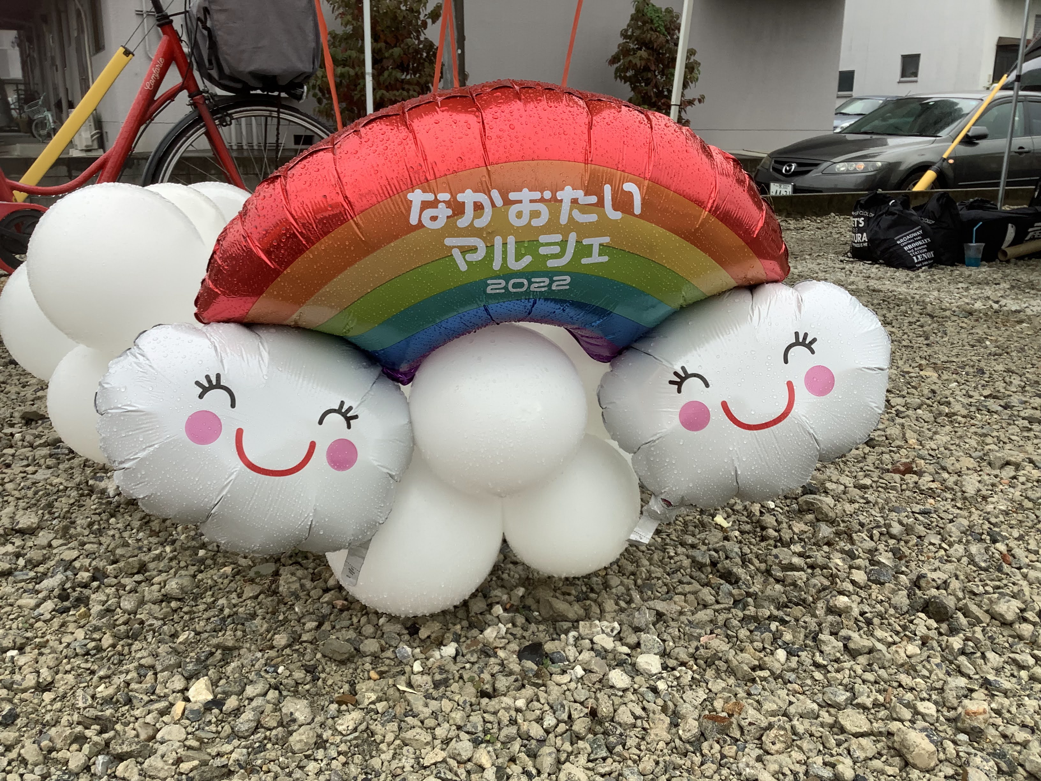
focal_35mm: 31
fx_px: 932
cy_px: 390
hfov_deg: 58.4
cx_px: 520
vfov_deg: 45.4
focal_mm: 3.3
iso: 25
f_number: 2.4
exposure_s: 1/188
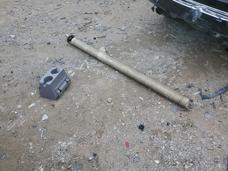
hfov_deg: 67.3
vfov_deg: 53.1
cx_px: 114
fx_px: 171
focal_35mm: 26
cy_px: 86
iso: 50
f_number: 1.5
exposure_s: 1/909
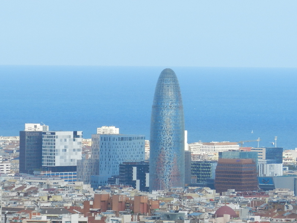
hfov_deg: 4.5
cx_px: 107
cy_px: 119
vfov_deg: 3.3
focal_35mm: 445
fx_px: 3819
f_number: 5.5
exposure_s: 1/640
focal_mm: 60.5
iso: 160
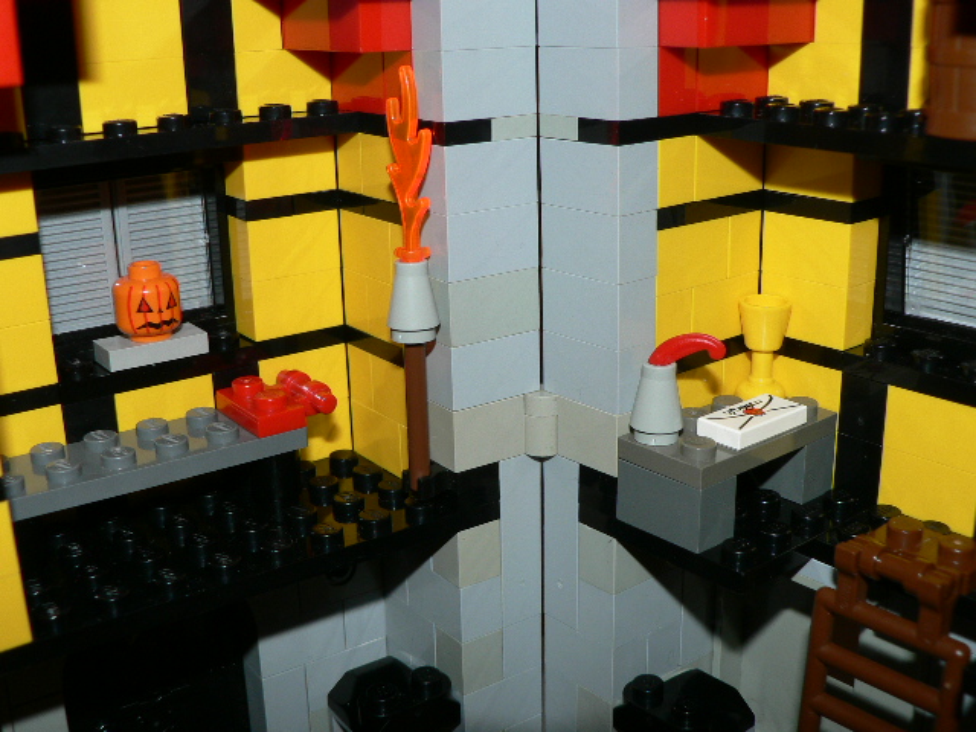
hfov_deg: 44.8
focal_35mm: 42
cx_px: 488
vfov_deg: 34.3
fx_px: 1184
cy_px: 366
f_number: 4
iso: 80
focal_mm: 7
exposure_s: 1/80
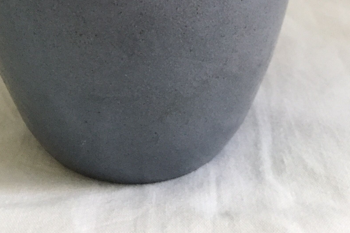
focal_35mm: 62
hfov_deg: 32.2
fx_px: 603
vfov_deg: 20.0
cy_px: -77
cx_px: 134
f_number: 2.2
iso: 250
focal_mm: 4.15
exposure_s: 1/17
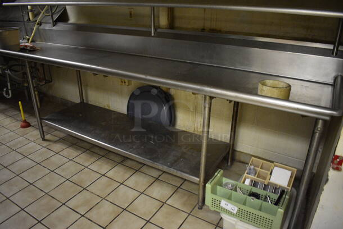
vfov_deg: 48.0
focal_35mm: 27
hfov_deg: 67.3
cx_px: 172
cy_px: 114
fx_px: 257
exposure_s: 1/25
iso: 3200
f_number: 3.5
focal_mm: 18
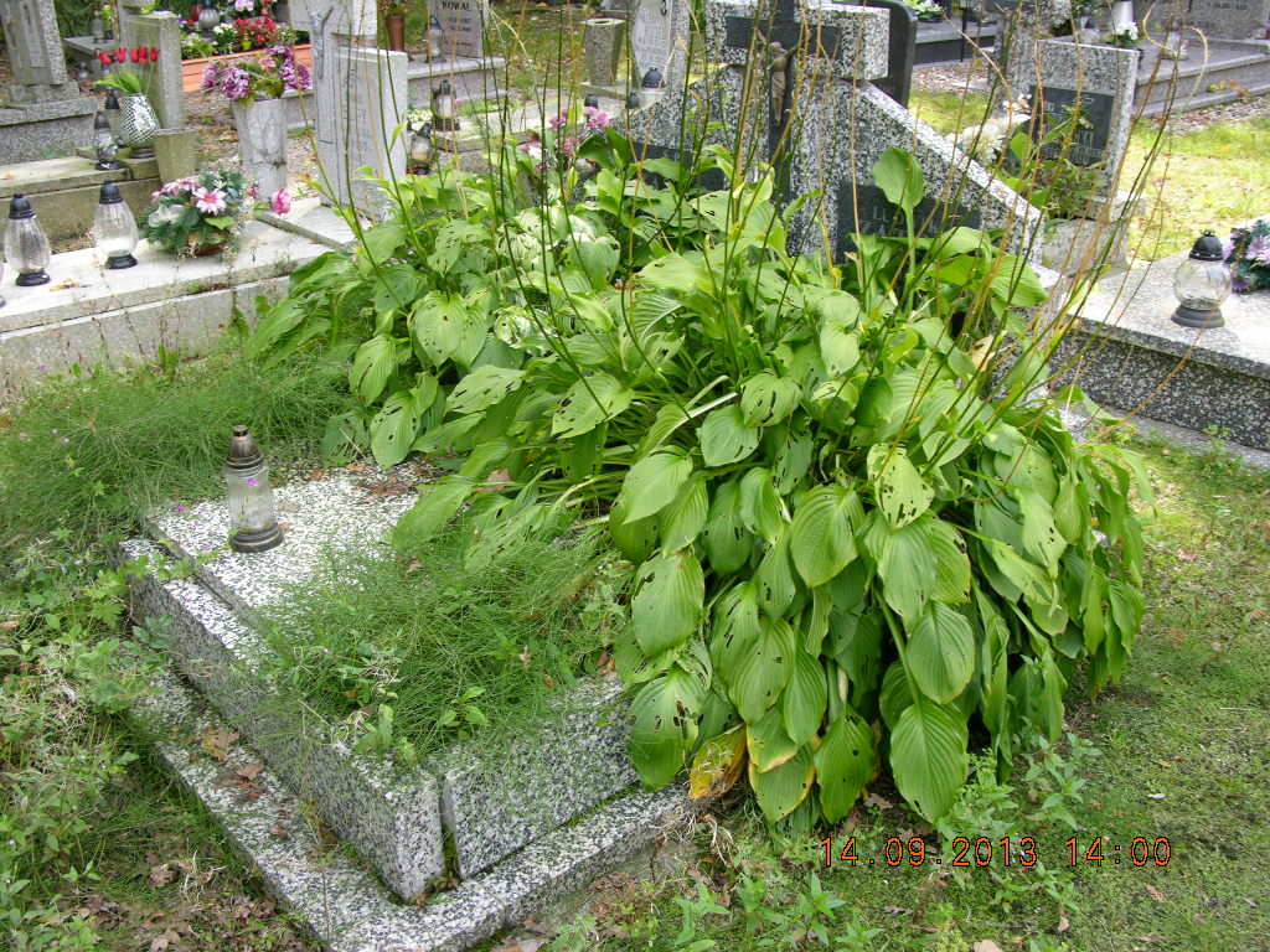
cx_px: 635
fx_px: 1284
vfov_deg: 40.7
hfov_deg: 52.6
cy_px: 476
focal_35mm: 35
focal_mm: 8.9
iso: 50
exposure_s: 1/79.5
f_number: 4
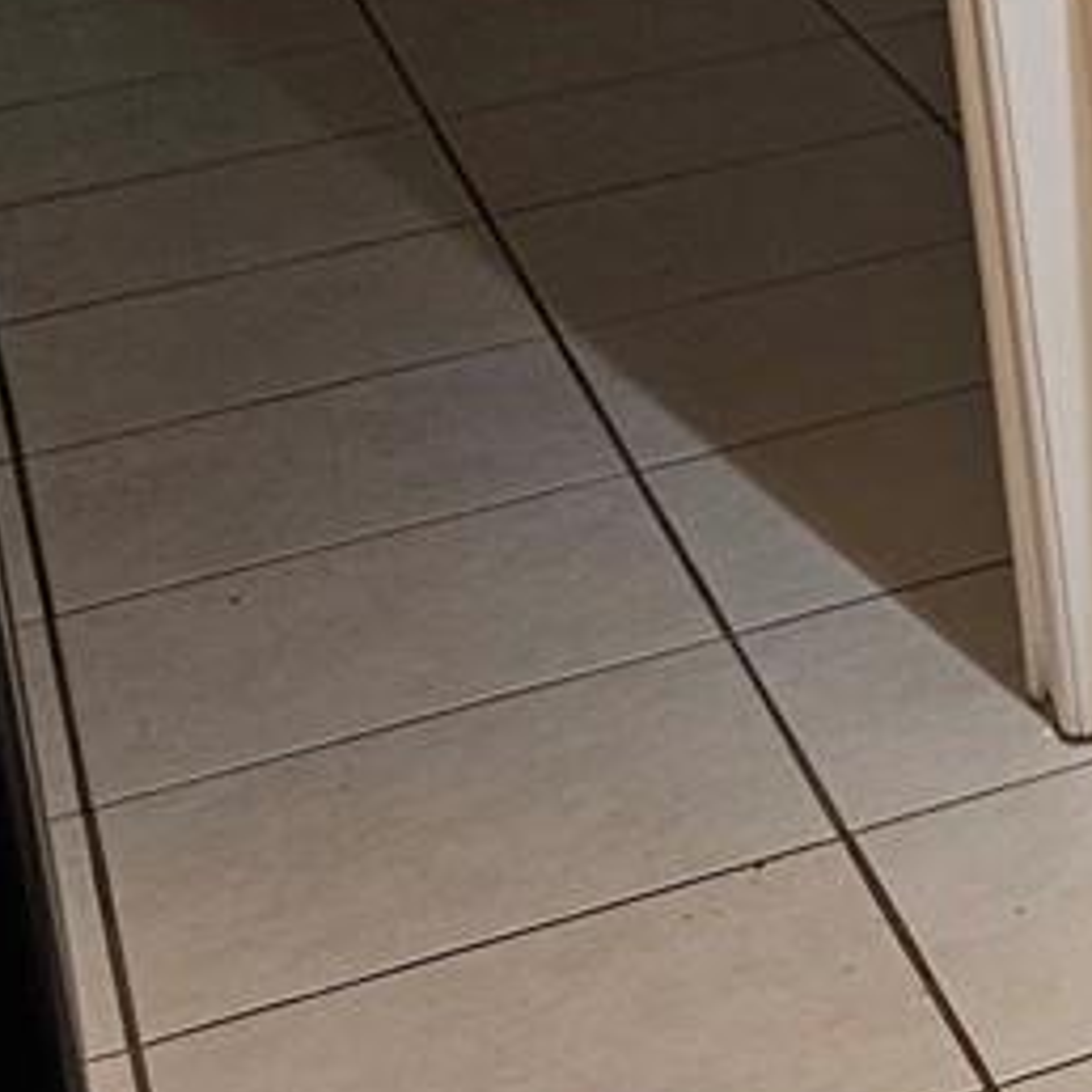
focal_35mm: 126
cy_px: -707
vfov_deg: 12.9
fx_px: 4497
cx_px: 2561
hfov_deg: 11.6
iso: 200
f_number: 1.7
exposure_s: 1/120
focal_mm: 6.3
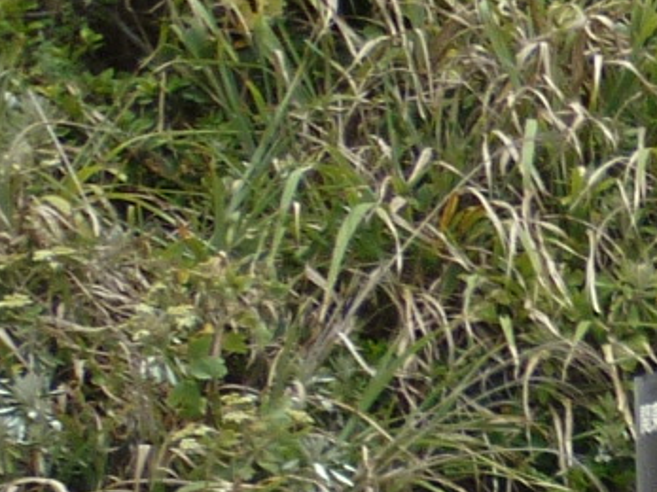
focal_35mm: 195
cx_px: 1784
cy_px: 1238
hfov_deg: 8.8
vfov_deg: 7.1
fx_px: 3700
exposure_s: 1/125
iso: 80
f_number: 8
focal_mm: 5.5
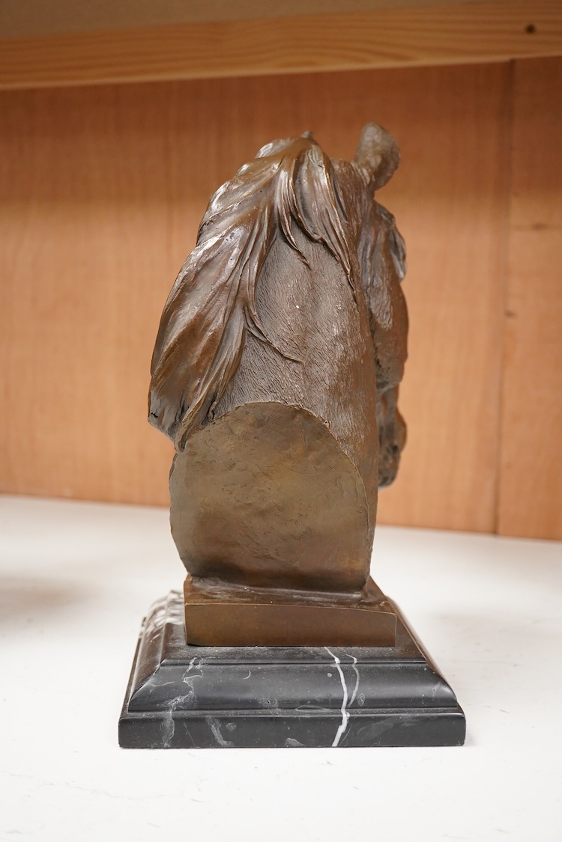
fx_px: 1054
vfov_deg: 43.6
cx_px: 281
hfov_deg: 29.9
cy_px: 421
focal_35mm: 45
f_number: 5.6
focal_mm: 30
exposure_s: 1/160
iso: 2500
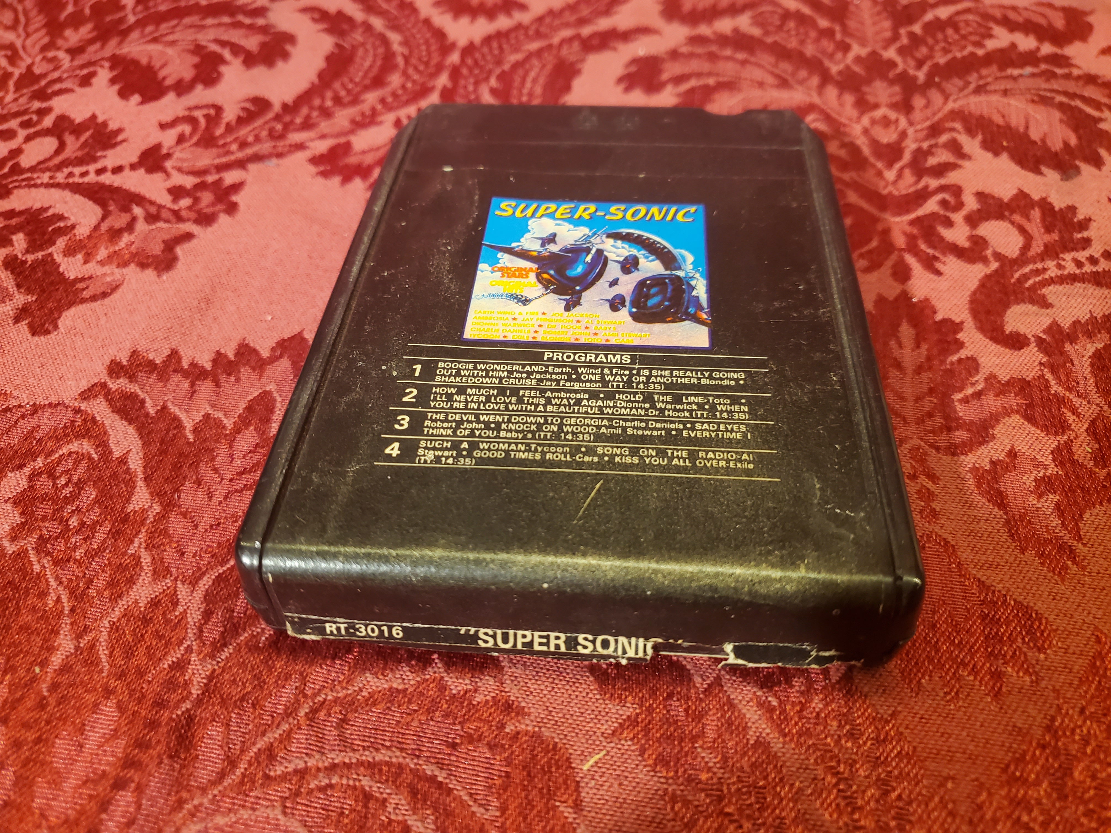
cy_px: 416
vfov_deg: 53.1
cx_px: 556
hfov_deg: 67.3
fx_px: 834
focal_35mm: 26
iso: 200
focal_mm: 4.3
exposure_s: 1/120
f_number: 1.5
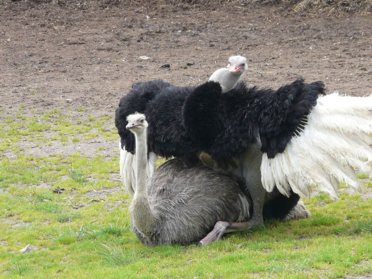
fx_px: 4868
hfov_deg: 4.4
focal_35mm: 453
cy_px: 140
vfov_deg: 3.3
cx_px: 186
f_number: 4
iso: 100
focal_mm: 46.7
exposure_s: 1/250
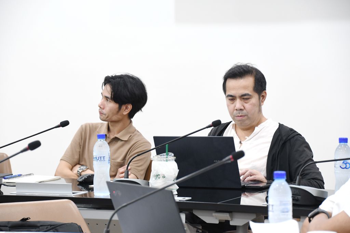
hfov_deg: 15.2
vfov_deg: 10.2
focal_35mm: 135
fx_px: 1313
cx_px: 175
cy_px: 116
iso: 1600
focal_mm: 90
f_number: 5.3
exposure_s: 1/40
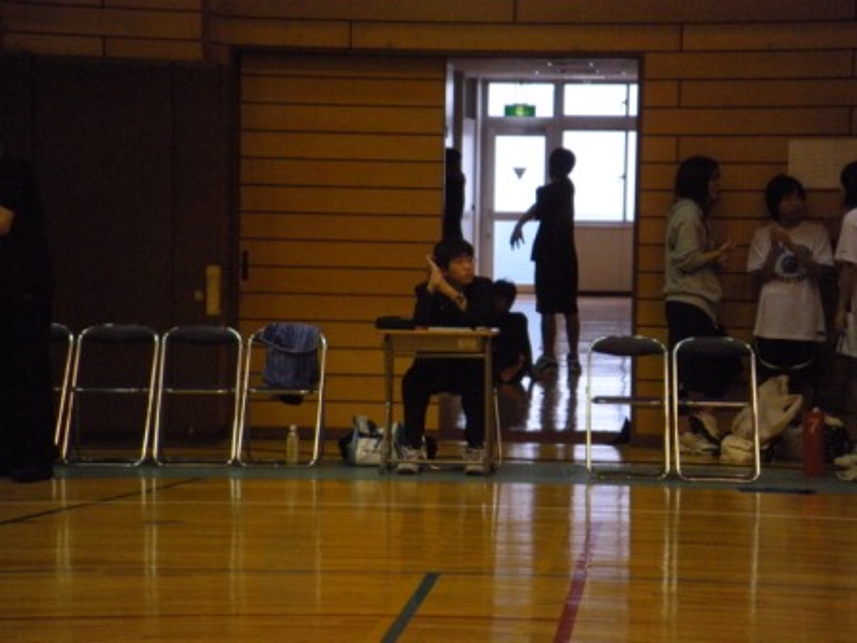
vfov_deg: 8.4
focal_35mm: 177
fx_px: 4382
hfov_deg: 11.2
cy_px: 322
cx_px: 428
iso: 400
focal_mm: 29.5
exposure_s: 1/67.6
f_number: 4.8
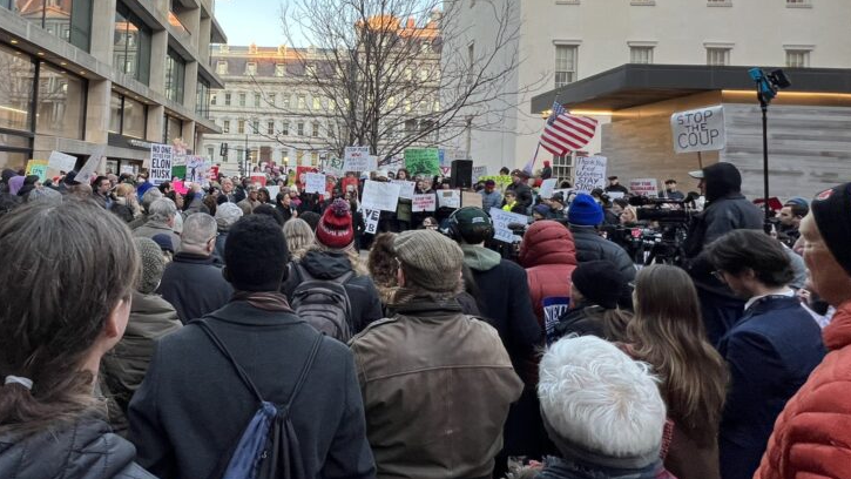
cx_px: 275
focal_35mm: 20
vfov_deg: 54.7
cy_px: 157
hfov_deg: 83.3
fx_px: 451
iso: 100
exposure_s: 1/99
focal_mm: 1.57
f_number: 1.8
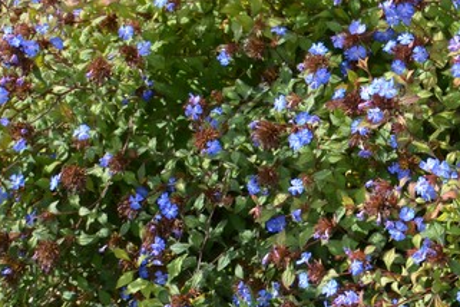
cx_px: 672
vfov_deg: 7.5
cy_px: -52
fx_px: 2325
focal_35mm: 182
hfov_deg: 10.9
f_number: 8
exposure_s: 1/250
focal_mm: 26
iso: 180
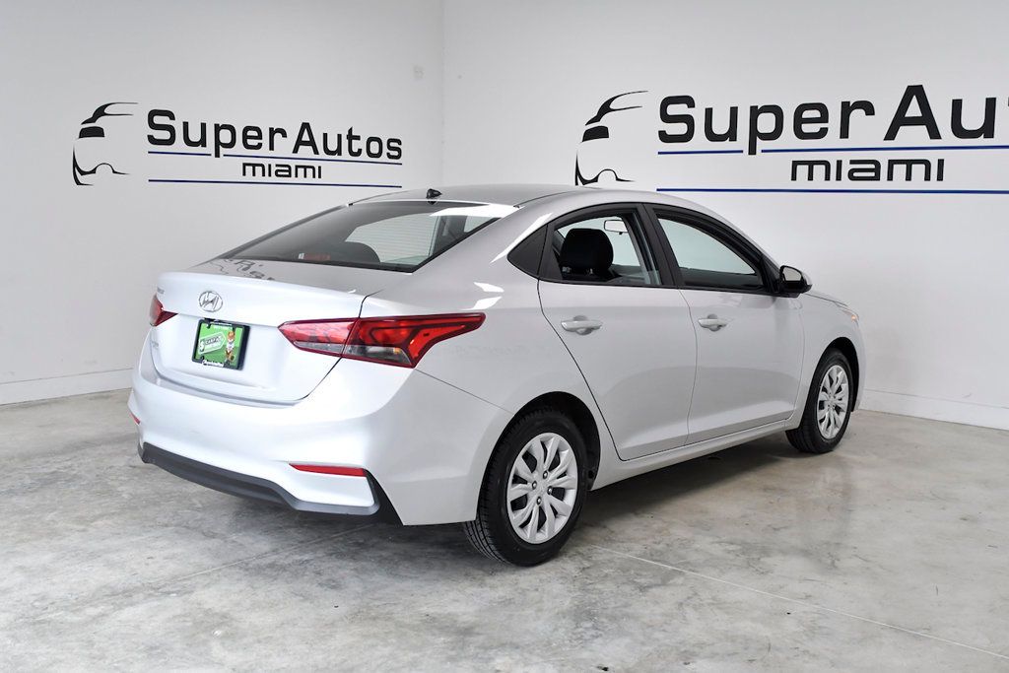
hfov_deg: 53.1
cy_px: 336
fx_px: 1009
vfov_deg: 36.9
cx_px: 504
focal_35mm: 36
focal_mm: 24
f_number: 4.5
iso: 1250
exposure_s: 1/1000
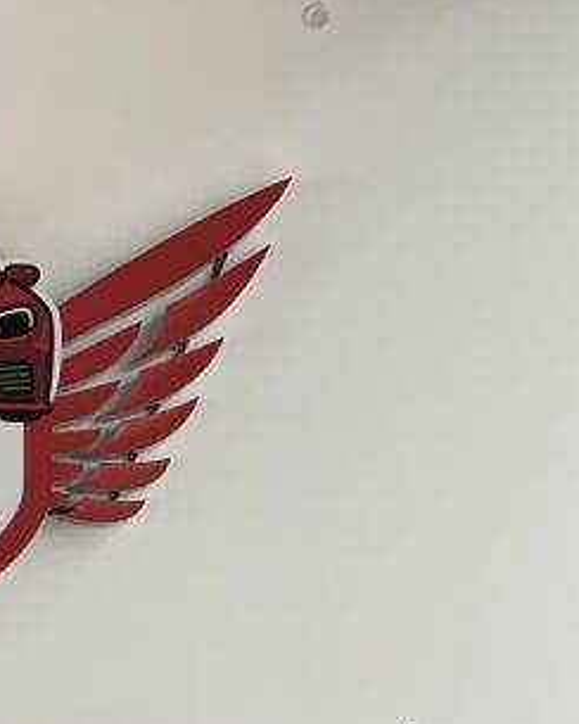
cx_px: -173
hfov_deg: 7.8
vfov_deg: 9.7
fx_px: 4220
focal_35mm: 197
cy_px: 707
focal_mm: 9
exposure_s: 1/40
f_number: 2.8
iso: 320
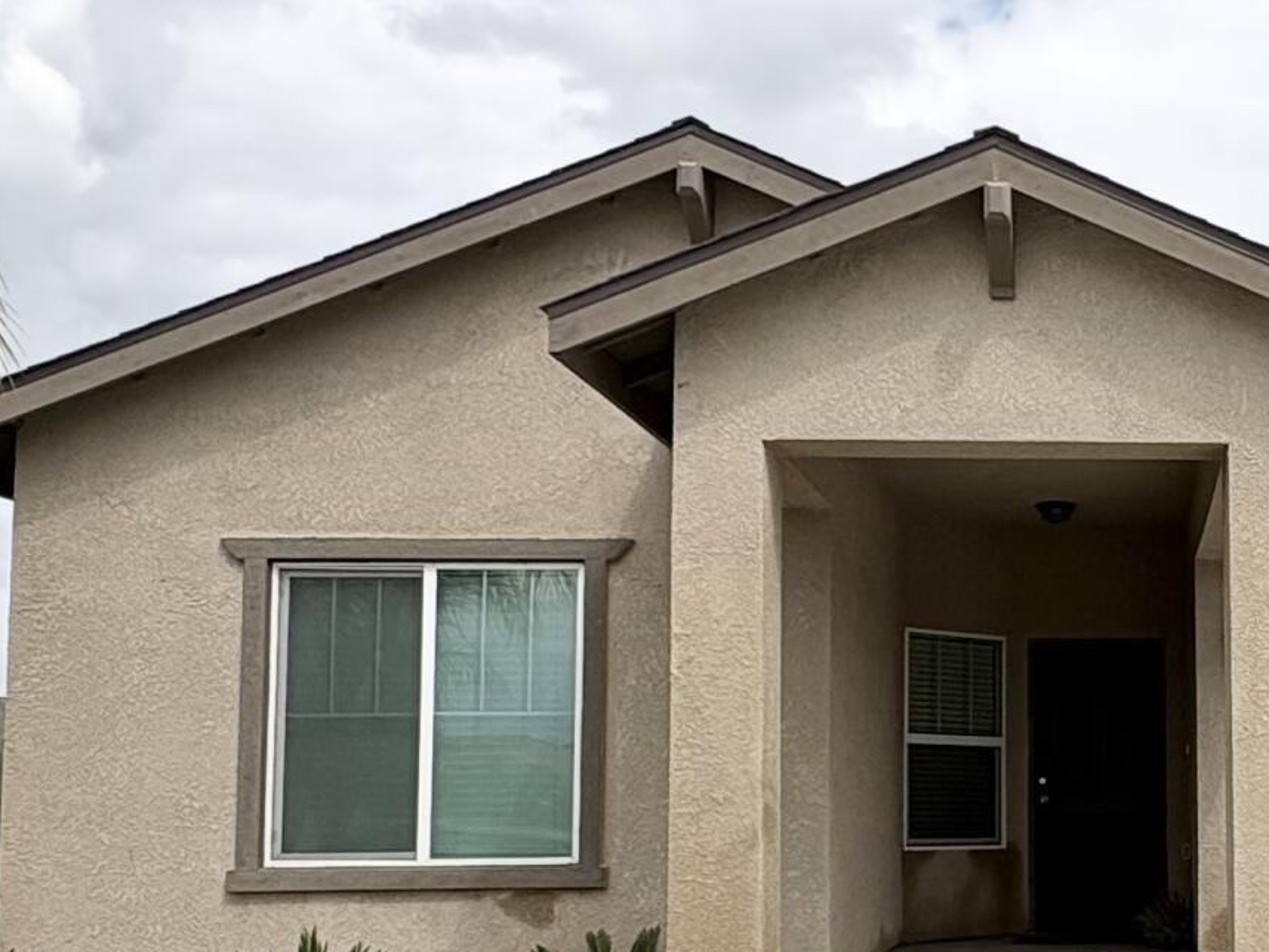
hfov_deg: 35.3
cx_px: 1268
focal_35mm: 49
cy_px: 693
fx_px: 1797
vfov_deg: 29.3
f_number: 2.2
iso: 50
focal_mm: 2.22
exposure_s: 1/2770
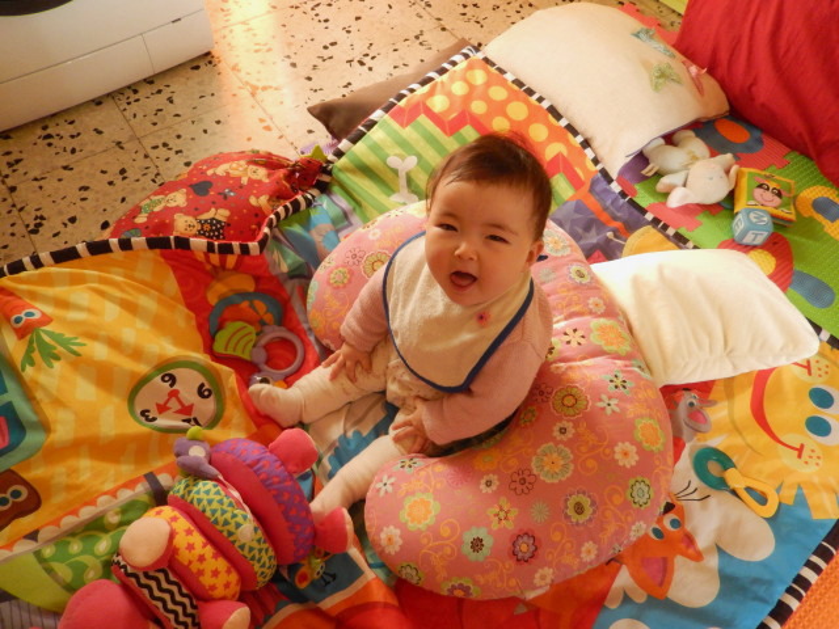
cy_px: 314
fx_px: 606
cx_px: 420
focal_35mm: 25
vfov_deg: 54.9
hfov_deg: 69.4
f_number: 3.4
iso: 400
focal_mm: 4.5
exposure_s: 1/50
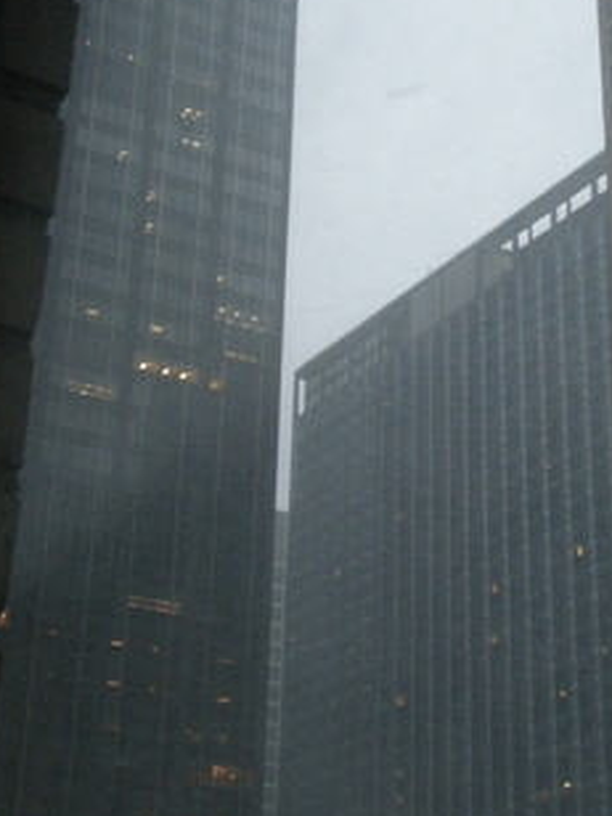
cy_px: 281
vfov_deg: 26.9
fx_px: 1697
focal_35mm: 72
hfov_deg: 20.3
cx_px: 440
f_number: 2.8
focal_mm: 7.9
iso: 400
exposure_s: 1/58
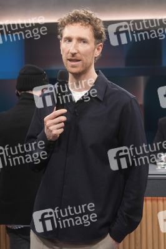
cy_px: 124
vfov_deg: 43.6
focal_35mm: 45
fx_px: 312
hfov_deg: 29.8
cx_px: 83
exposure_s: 1/250
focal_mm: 30
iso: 640
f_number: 2.2
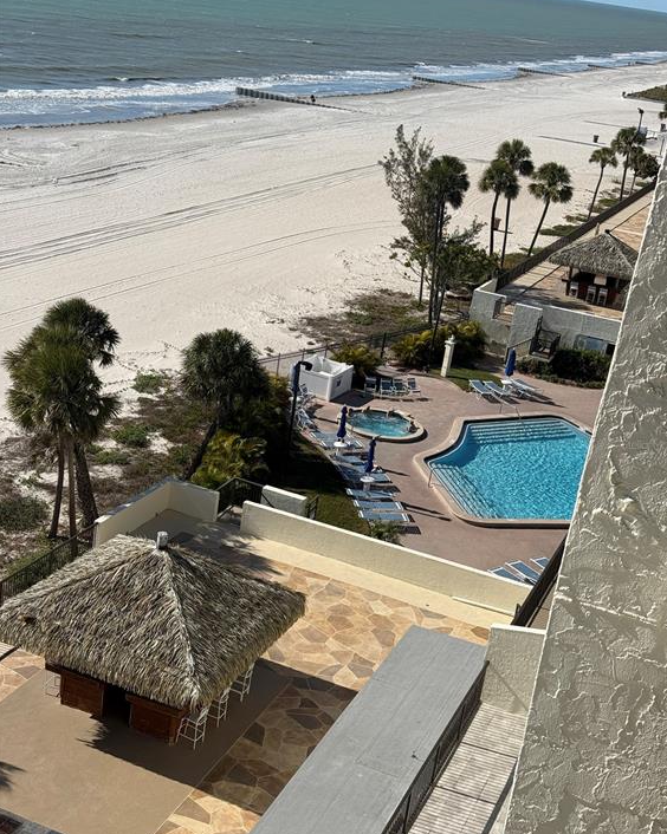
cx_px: 335
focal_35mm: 51
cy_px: 444
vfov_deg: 36.7
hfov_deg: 29.7
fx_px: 1260
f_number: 1.78
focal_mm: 6.76
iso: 64
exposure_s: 1/8772
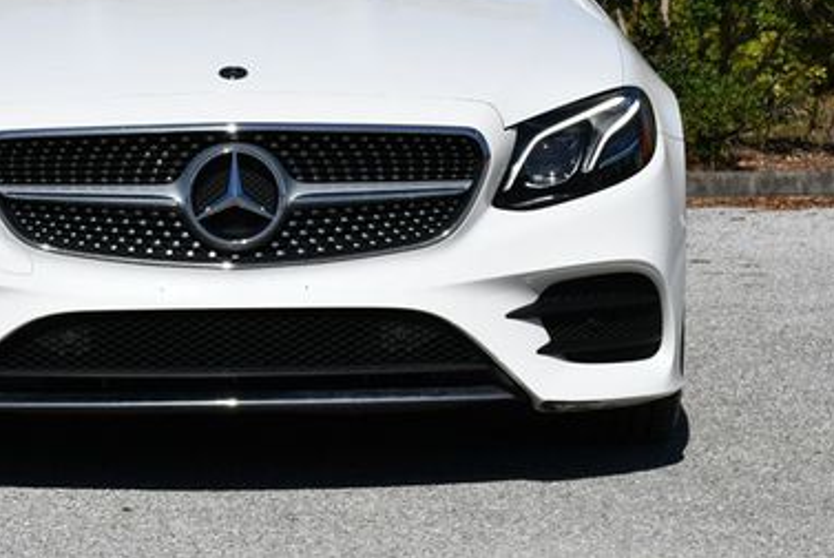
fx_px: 3617
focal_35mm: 156
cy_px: 86
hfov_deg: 13.1
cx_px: 243
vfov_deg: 8.8
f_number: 10
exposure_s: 1/400
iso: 100
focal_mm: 46
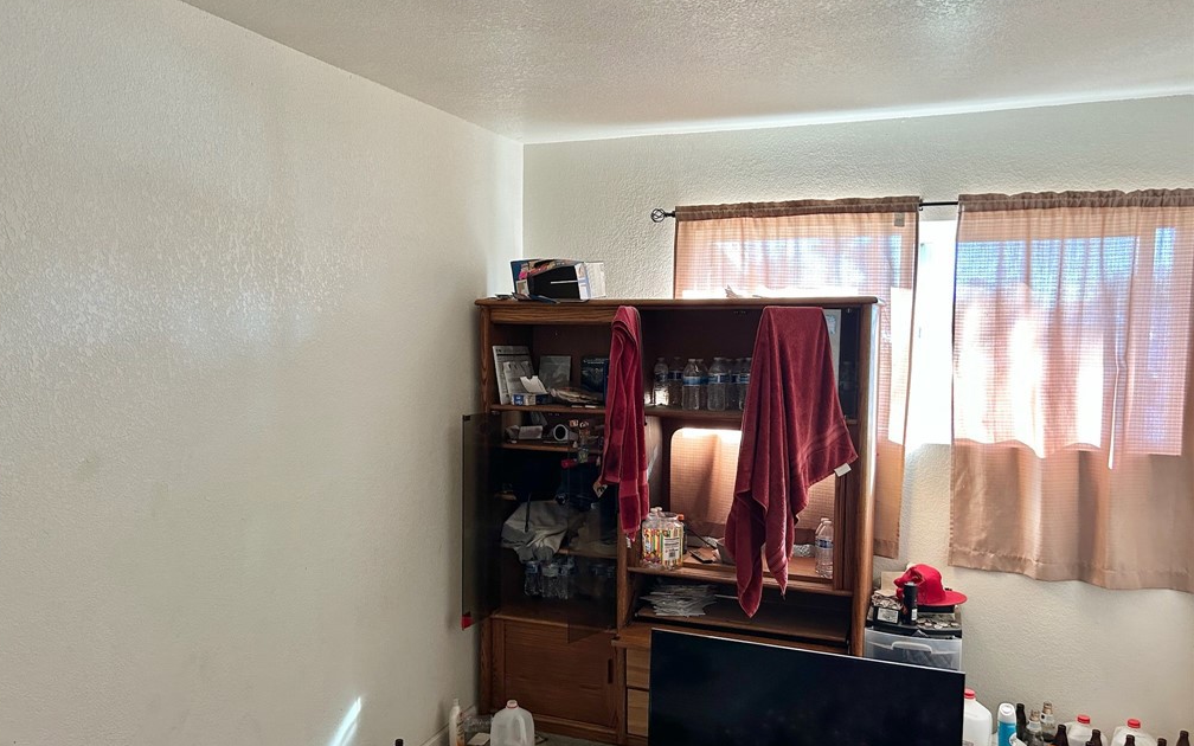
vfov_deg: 44.4
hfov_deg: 66.5
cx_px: 589
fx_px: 911
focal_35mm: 28
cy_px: 425
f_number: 1.5
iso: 160
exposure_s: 1/60
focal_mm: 5.7
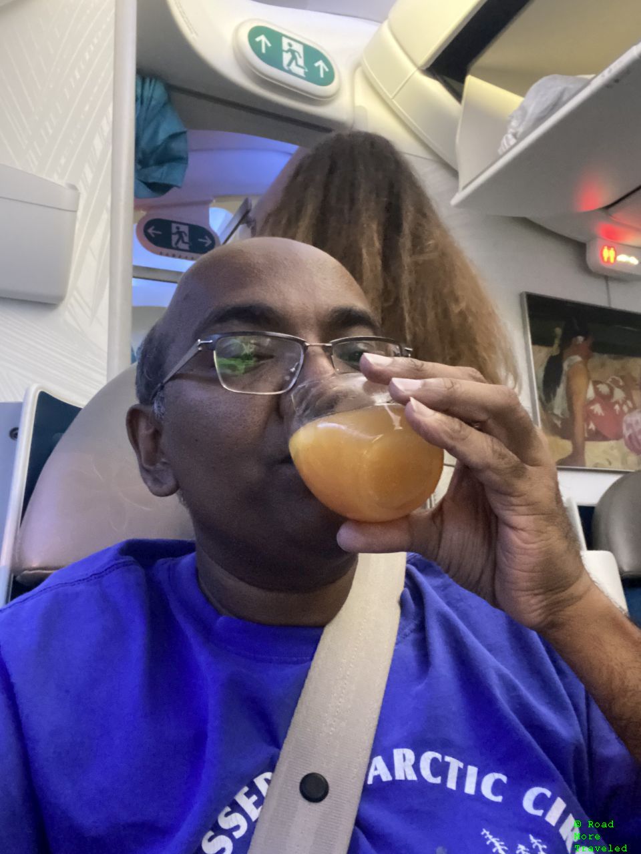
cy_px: 427
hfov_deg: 46.8
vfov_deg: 60.0
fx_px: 741
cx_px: 320
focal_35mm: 30
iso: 1250
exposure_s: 1/15
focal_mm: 2.71
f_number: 2.2
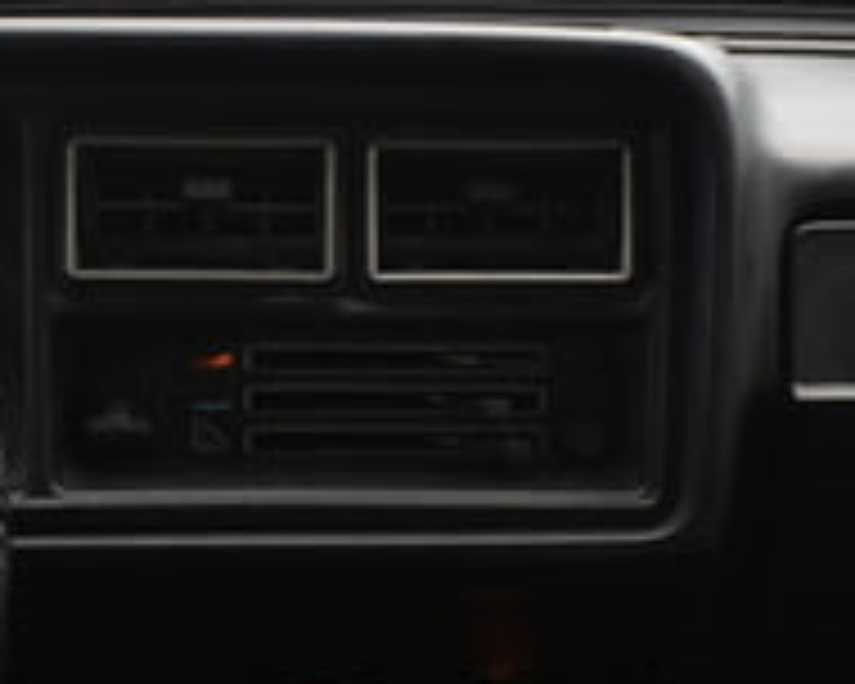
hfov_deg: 16.0
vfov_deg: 12.7
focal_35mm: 120
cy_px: 684
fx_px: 3037
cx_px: 324
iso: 1400
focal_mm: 18
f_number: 3.5
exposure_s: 1/30
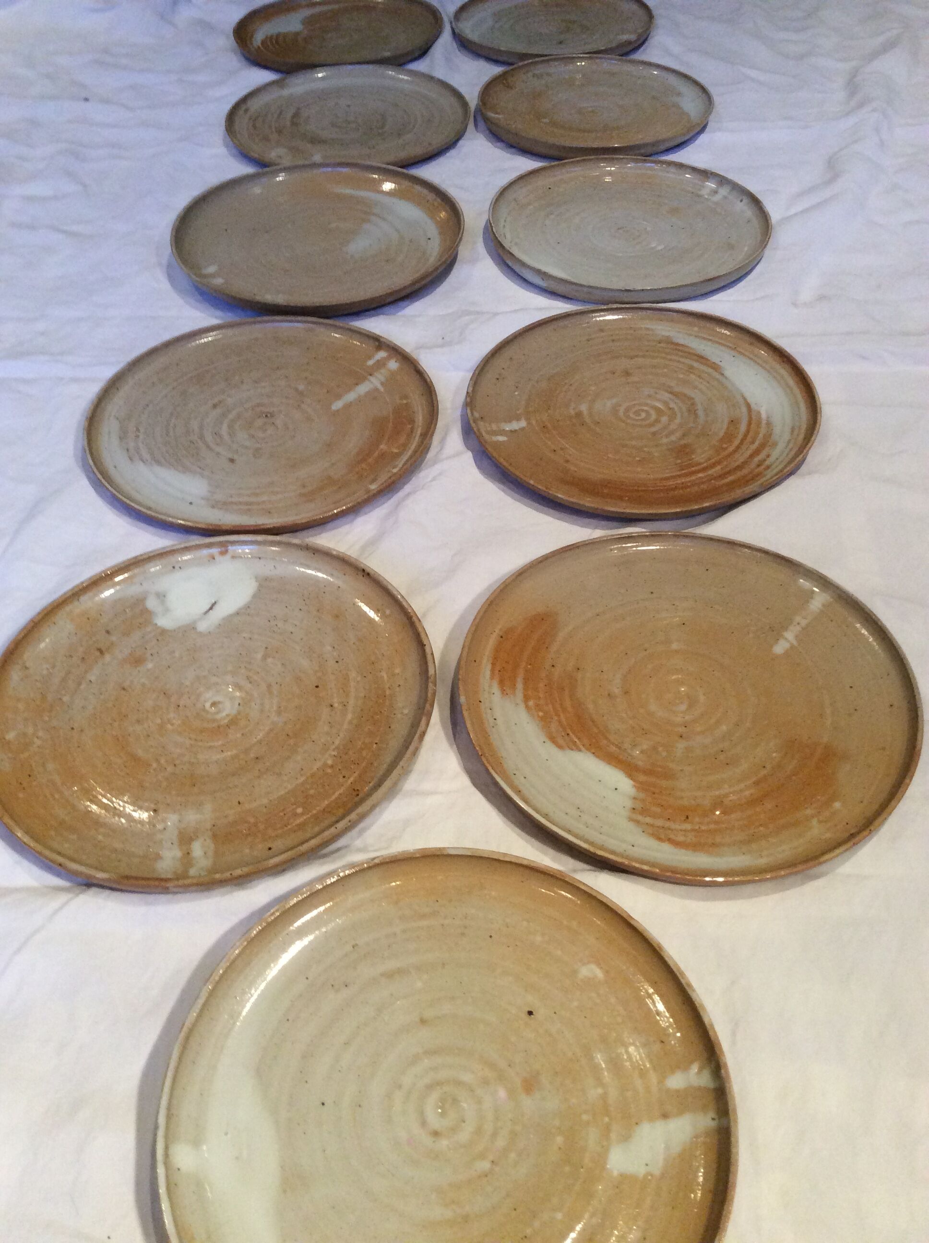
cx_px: 464
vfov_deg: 56.9
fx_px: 1148
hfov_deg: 44.1
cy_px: 622
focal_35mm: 32
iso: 125
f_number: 2.4
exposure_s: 1/25
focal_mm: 3.3
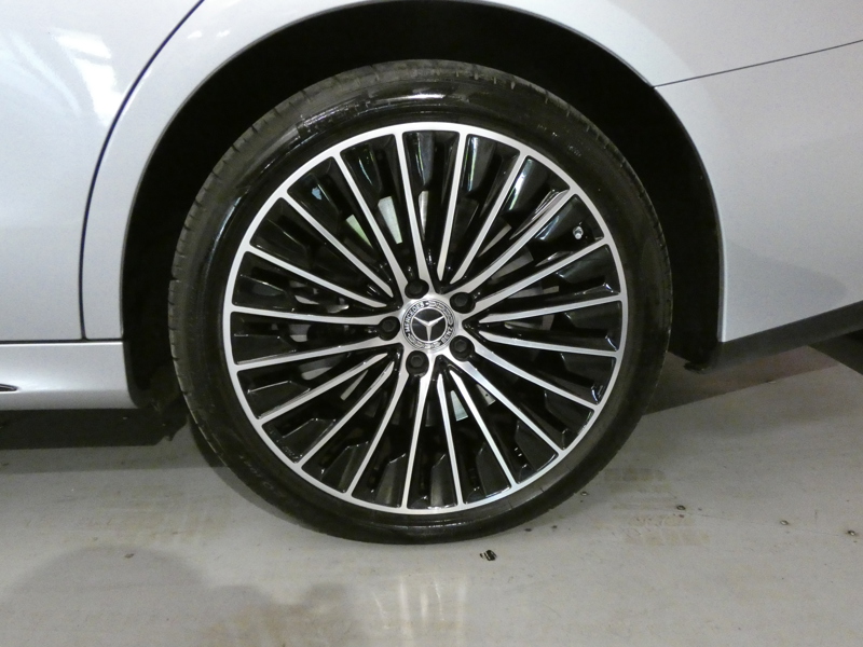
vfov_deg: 46.8
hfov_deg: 60.0
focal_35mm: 30
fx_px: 748
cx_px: 432
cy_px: 324
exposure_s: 1/125
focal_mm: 5.3
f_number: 3.3
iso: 2500
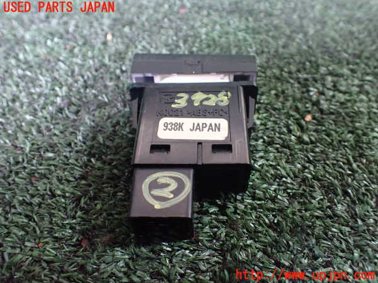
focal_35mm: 30
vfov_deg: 46.8
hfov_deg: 60.0
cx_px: 189
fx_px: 328
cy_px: 142
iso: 1000
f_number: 2.3
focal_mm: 5.4
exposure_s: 1/30
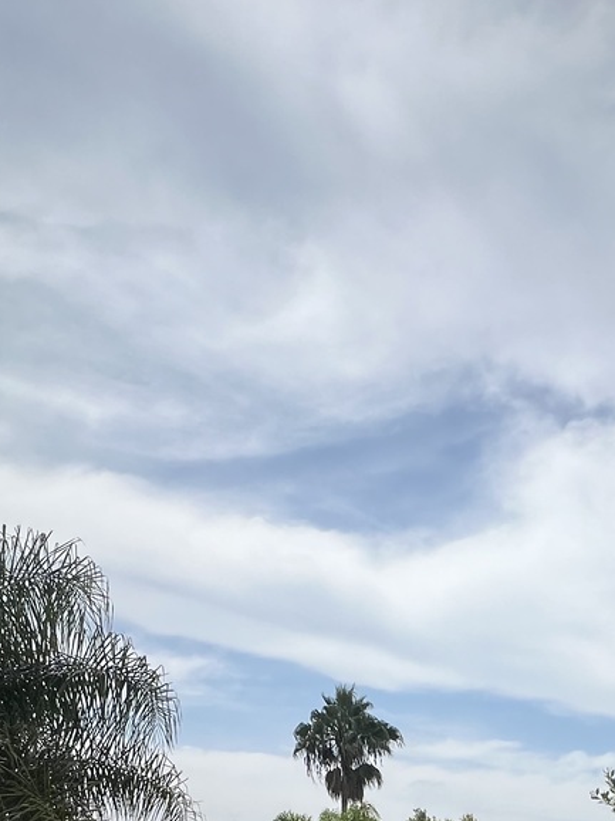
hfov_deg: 37.2
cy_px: 937
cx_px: 547
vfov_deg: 39.9
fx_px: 853
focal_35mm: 36
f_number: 1.8
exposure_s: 1/2660
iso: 32
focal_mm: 1.57
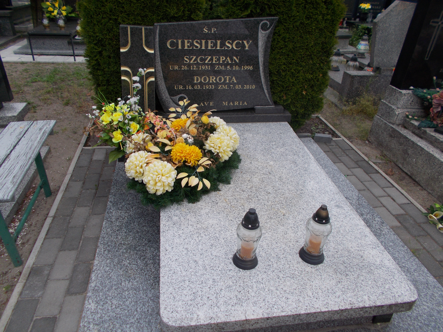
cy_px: 166
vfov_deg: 53.1
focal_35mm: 26
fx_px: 333
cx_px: 222
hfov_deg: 67.3
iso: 80
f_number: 8
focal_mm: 4.6
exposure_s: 1/100
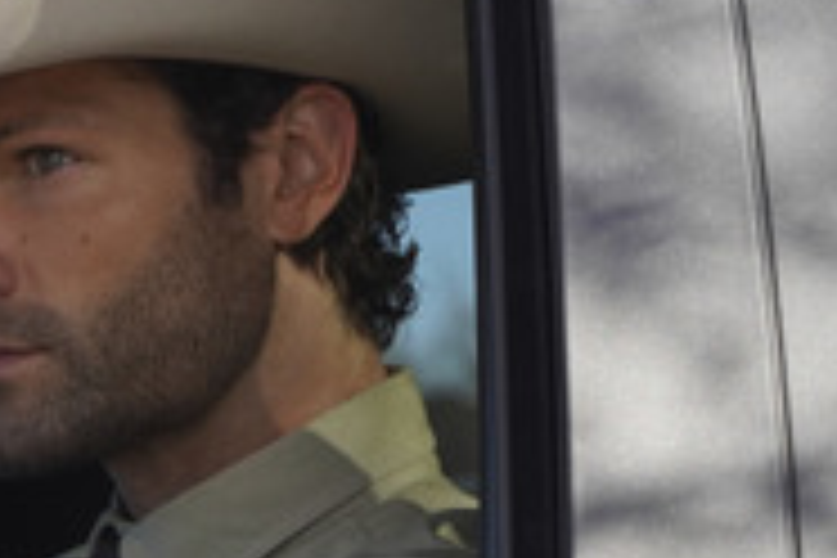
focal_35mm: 193
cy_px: 274
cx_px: 126
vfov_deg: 7.1
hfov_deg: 10.6
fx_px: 4487
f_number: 4
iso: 1000
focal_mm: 46
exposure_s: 1/2000
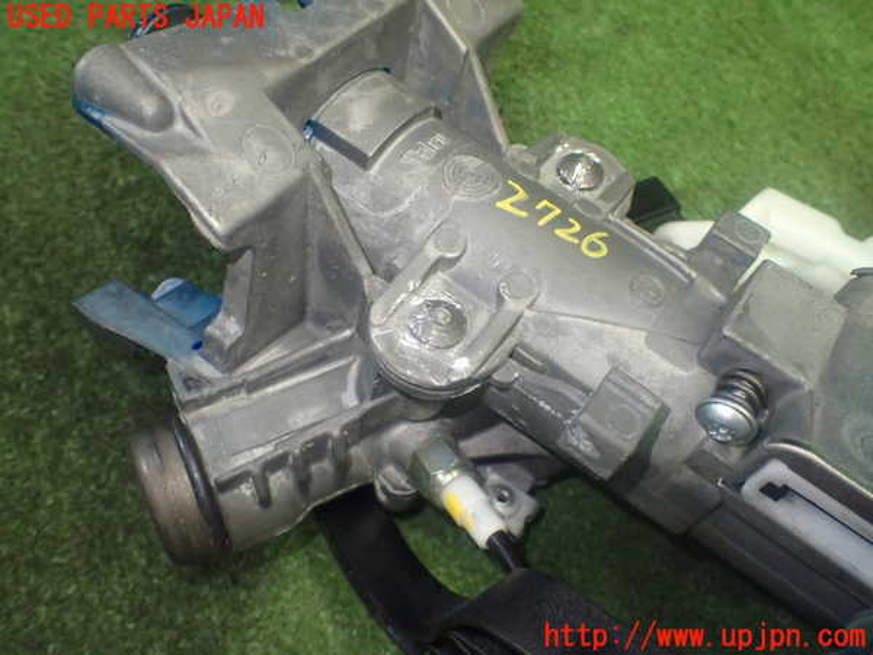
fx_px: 757
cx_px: 436
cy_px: 328
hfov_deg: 60.0
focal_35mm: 30
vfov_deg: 46.8
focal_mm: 5.4
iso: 640
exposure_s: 1/125
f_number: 2.3
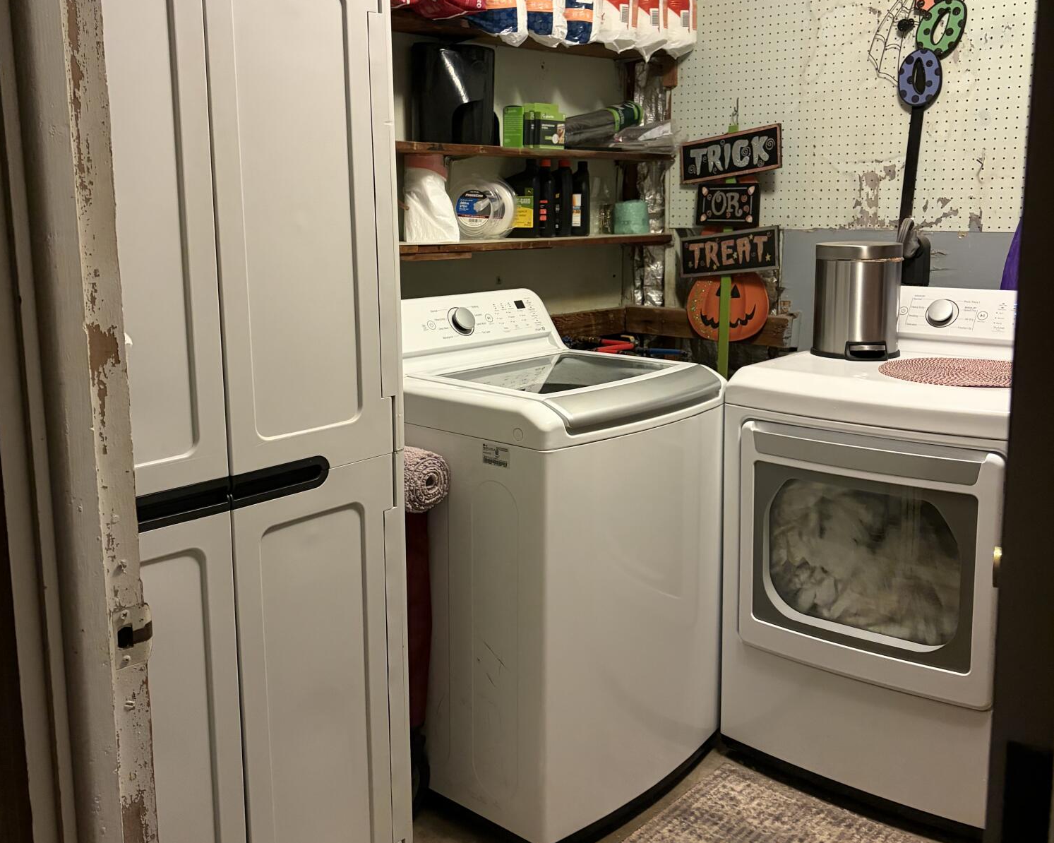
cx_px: 527
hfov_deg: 52.9
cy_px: 362
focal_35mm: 34
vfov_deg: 43.2
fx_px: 1060
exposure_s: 1/60
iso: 400
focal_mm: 5.96
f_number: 1.6
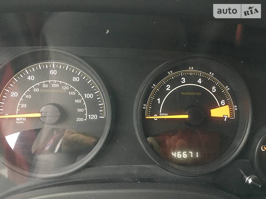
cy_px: 100
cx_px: 133
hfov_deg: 61.7
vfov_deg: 48.2
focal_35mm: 29
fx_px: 223
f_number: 2.2
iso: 250
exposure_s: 1/17
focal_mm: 4.2
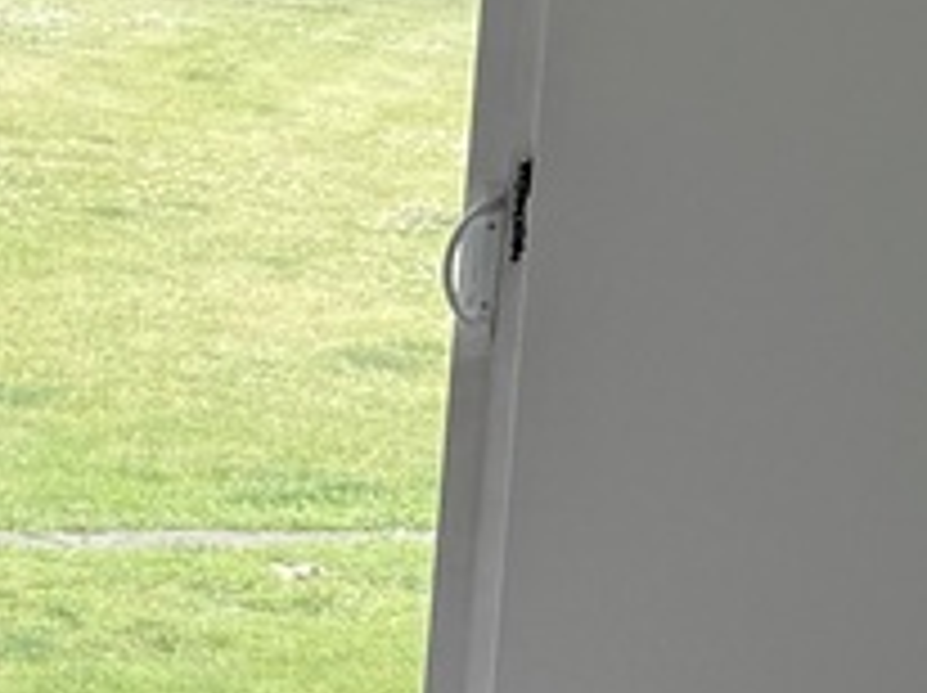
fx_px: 4494
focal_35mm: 168
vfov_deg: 8.7
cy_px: 801
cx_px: -1854
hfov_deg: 9.3
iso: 80
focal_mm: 6.76
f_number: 1.78
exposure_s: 1/194
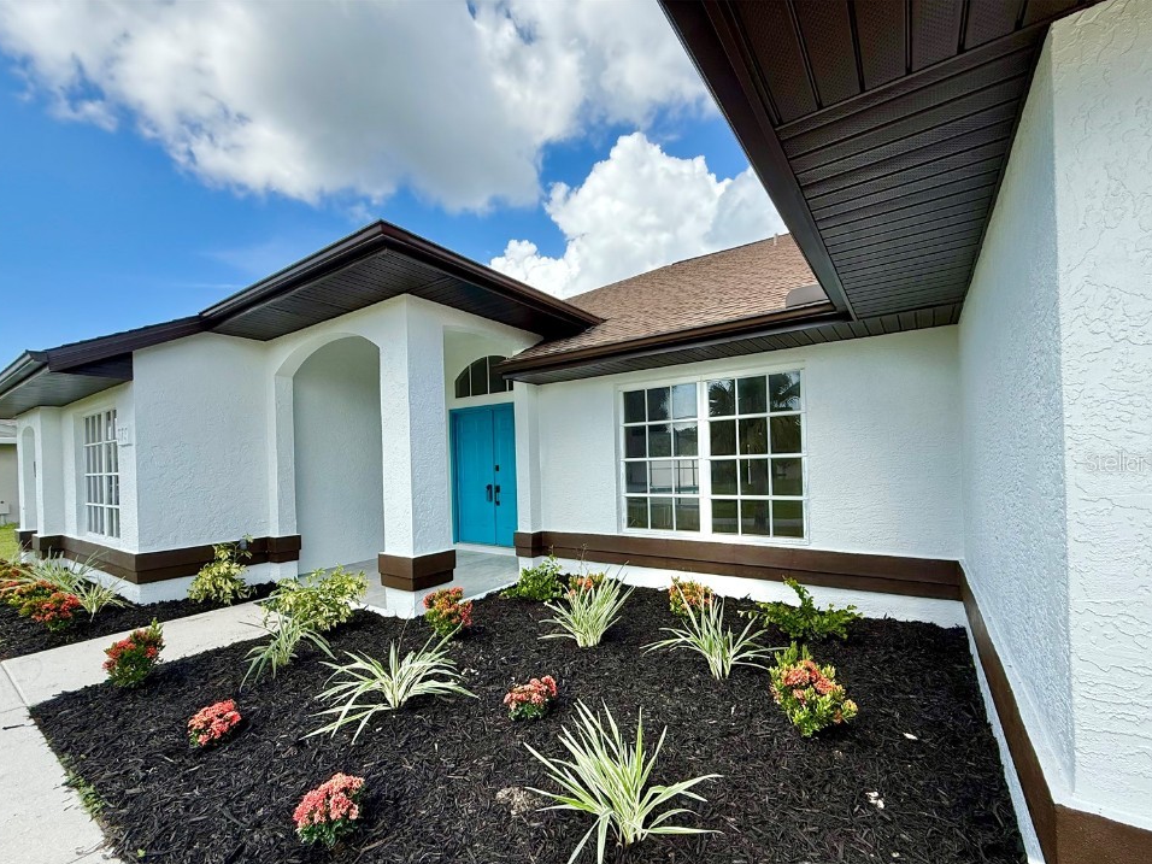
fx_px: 499
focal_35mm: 15
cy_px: 462
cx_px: 581
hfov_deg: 98.2
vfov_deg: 81.6
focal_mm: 2.22
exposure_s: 1/1050
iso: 64
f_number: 2.2
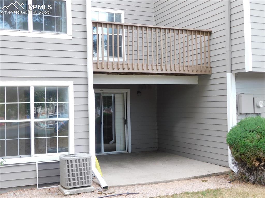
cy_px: 99
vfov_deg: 32.2
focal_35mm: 45
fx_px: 344
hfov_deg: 42.1
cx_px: 132
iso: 140
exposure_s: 1/30
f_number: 3.7
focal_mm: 8
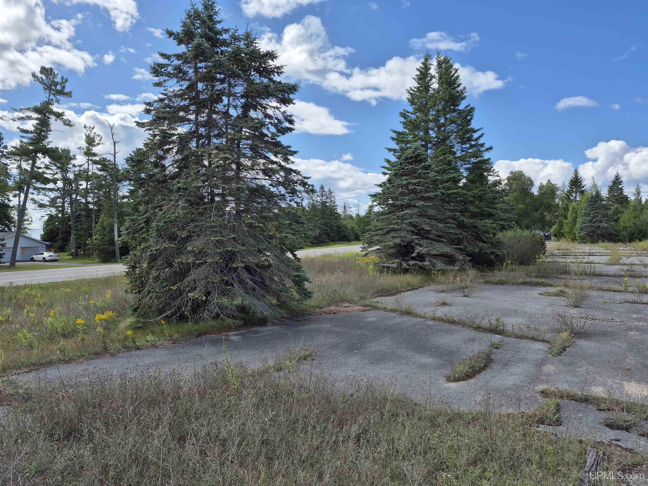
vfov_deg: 58.9
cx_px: 324
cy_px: 243
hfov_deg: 73.9
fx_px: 431
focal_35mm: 23
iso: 25
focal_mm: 5.4
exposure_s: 1/1872
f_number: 1.8
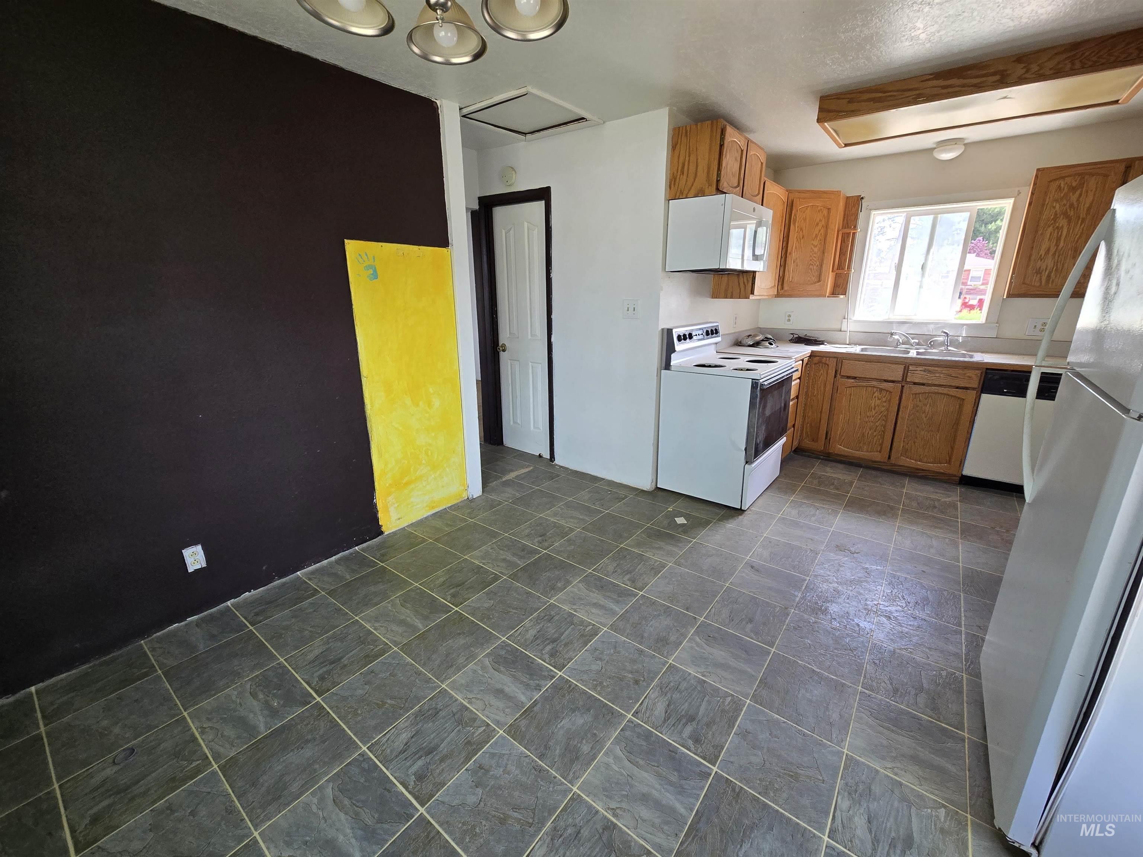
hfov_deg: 106.2
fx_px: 429
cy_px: 428
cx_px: 572
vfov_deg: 89.9
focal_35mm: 13
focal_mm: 2.2
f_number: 2.2
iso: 100
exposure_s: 1/120
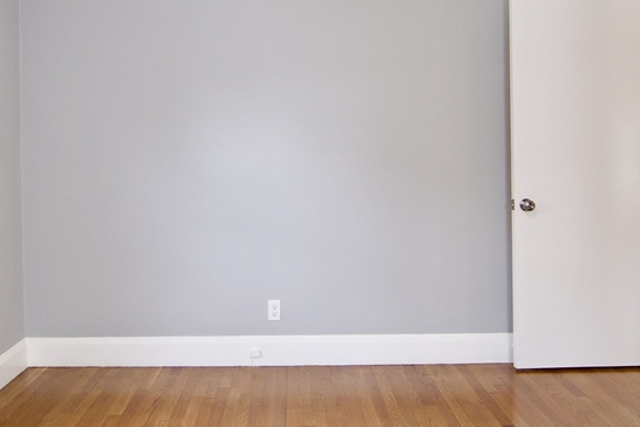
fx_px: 550
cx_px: 293
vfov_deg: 42.1
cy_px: 161
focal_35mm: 31
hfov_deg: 60.3
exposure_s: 1/60
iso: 400
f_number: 4
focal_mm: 11
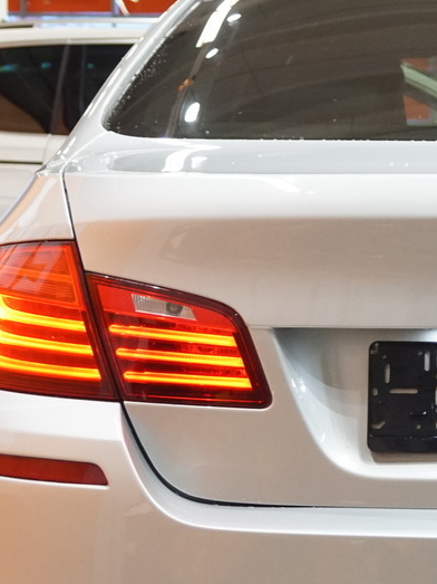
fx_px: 2256
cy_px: 380
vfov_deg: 14.7
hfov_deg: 10.8
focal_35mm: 134
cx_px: 561
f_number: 4.5
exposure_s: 1/60
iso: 1250
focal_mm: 30
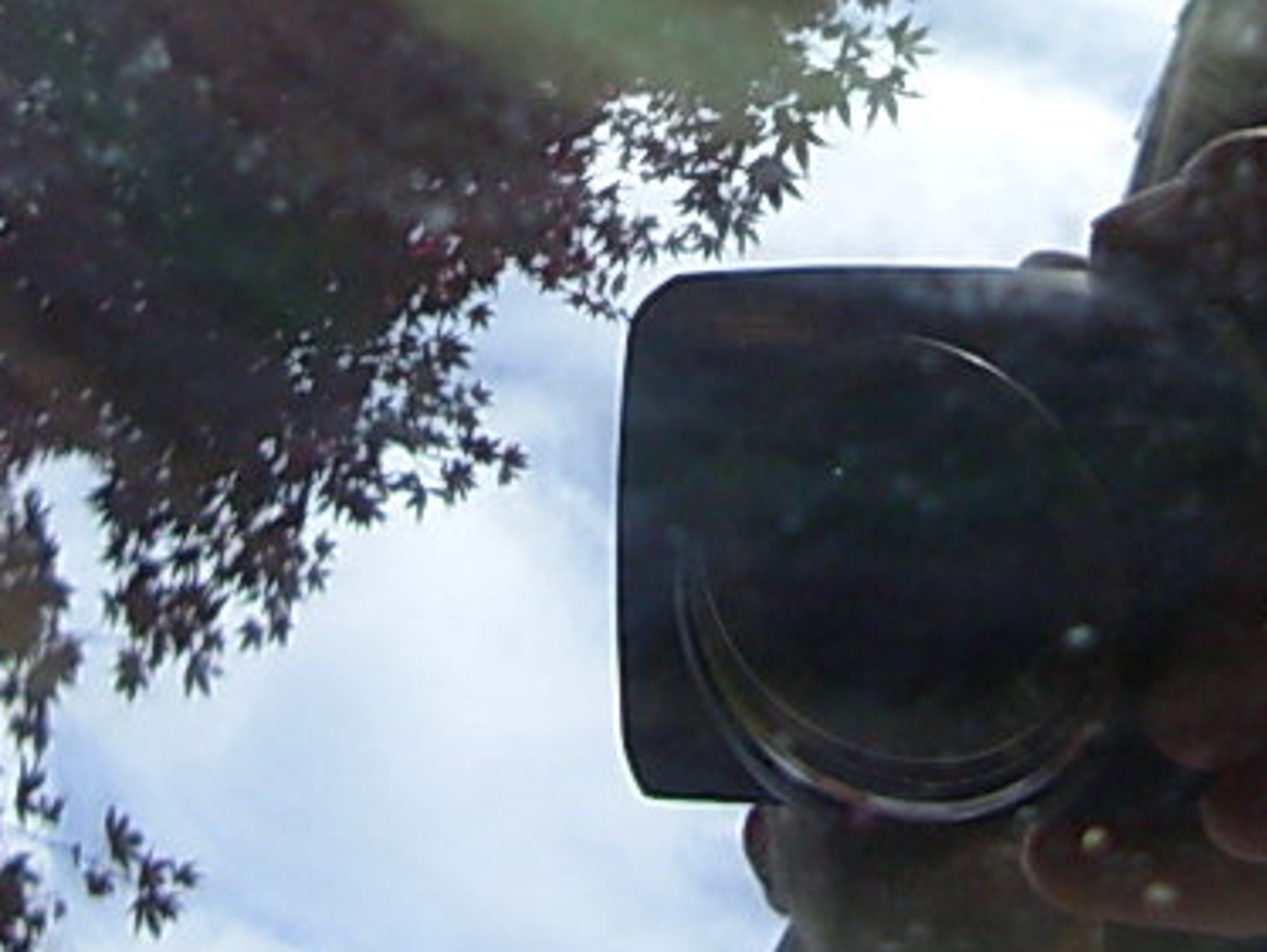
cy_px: -220
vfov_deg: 13.8
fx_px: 3809
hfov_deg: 18.8
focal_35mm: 104
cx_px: 823
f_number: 2.9
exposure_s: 1/93.2
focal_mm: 6.3
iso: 50
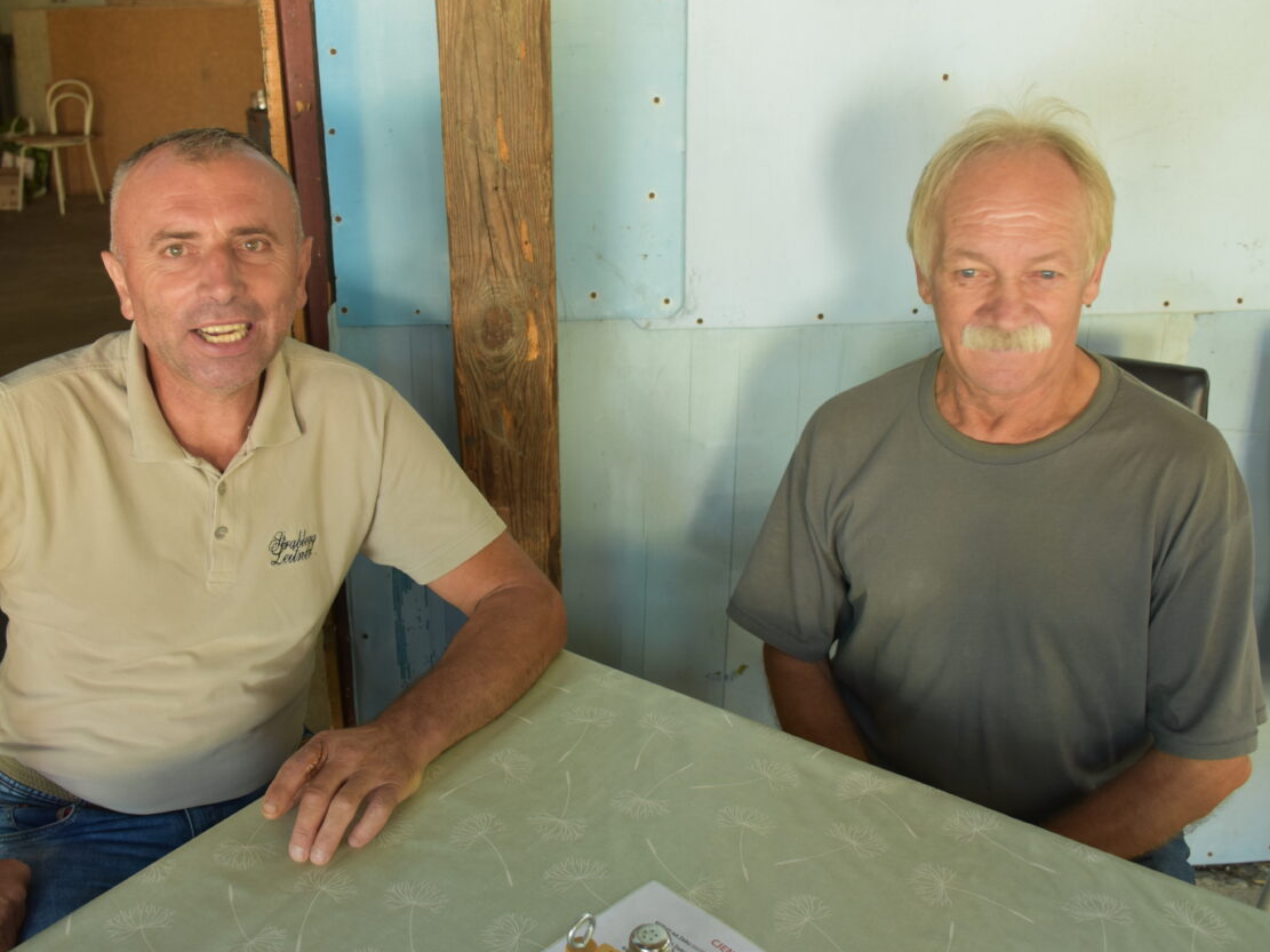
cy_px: 473
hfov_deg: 51.2
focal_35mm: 36
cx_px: 556
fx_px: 1321
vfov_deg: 39.6
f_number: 4.5
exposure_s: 1/50
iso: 400
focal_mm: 22
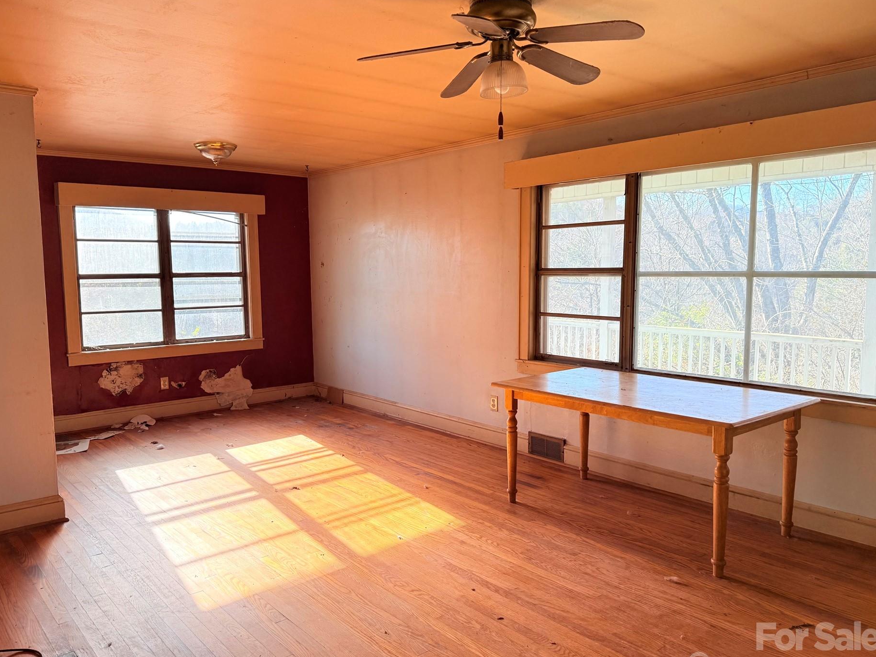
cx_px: 422
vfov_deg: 51.3
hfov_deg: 65.3
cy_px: 343
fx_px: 683
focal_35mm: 27
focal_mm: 6.76
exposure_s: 1/510
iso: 100
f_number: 1.78
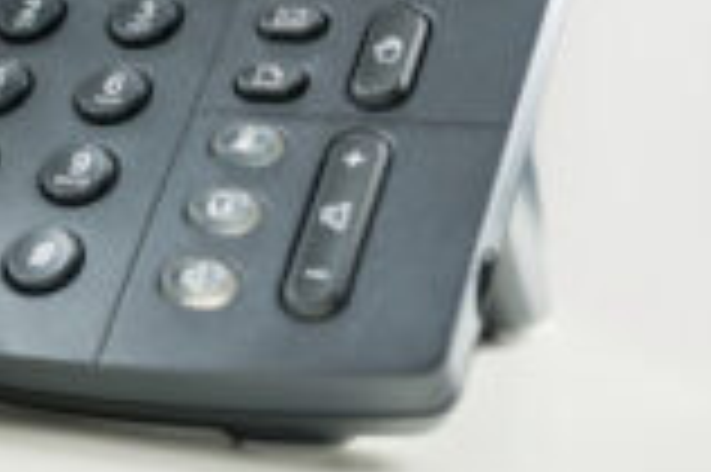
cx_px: -252
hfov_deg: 18.7
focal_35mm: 100
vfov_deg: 13.5
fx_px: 1973
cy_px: 49
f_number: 4
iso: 320
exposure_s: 1/125
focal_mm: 35
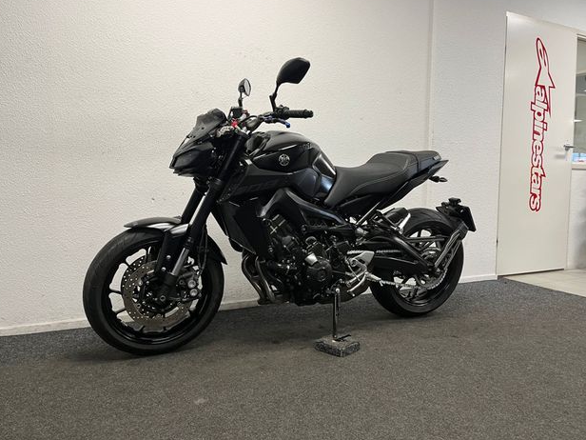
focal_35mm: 27
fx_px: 457
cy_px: 214
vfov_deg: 51.3
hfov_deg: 65.3
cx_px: 290
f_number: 1.6
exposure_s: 1/50
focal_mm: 5.1
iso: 64
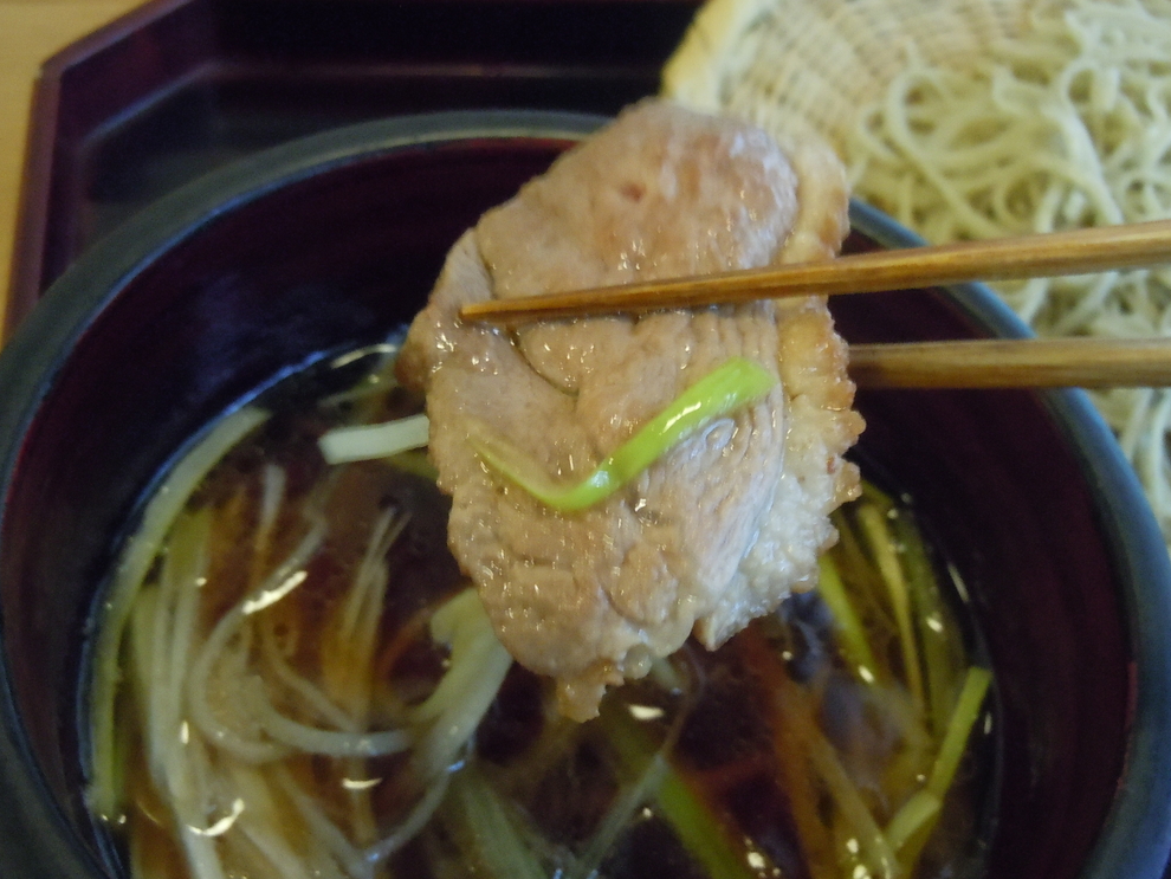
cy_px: 446
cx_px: 589
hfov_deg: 46.8
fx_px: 1353
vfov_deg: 36.0
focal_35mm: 40
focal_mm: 5.9
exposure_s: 1/8
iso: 800
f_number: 4
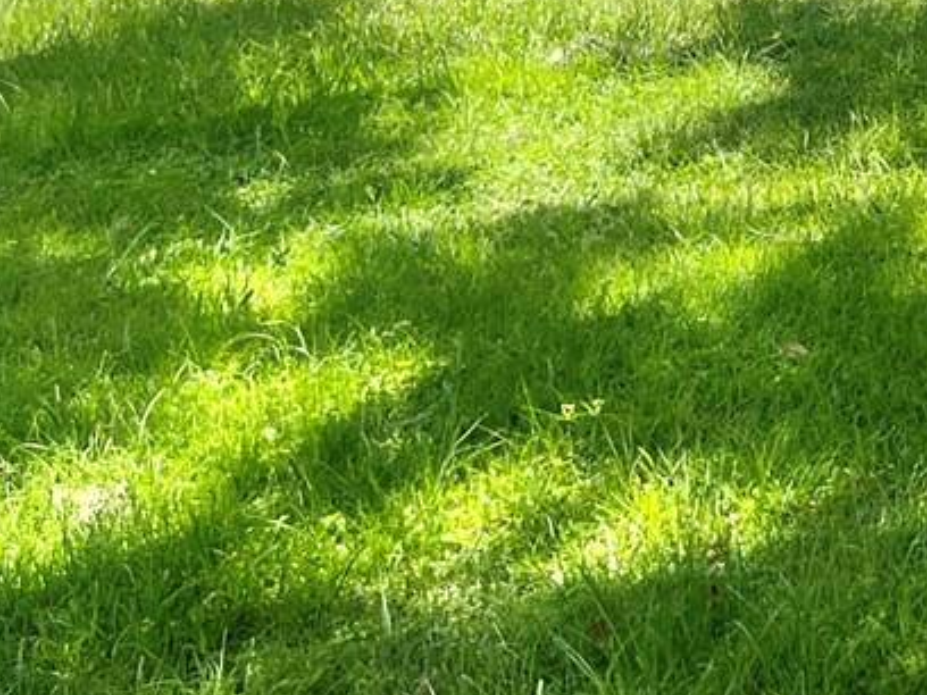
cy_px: -522
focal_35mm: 102
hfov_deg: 18.0
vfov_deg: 13.2
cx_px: 1218
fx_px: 2732
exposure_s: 1/2915
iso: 50
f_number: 1.5
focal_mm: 5.7
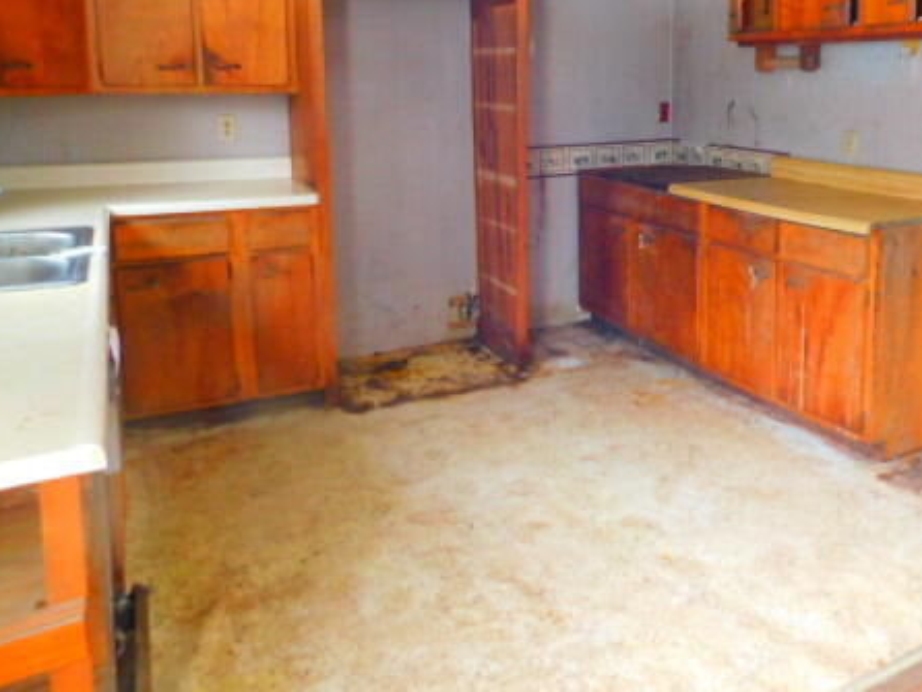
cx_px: 655
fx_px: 879
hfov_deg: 53.6
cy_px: 213
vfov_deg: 42.2
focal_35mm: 33
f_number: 3
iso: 400
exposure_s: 1/8
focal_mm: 4
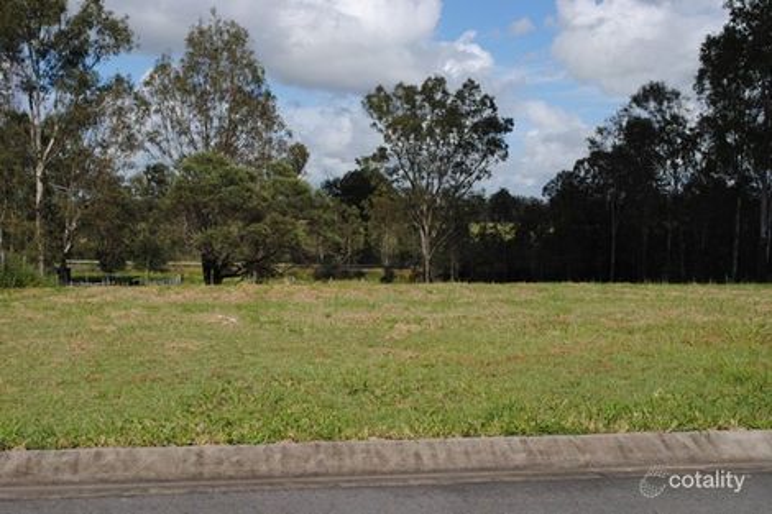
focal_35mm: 48
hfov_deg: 41.1
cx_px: 386
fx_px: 1029
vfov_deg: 28.1
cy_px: 257
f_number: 9
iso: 100
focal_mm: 32
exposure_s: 1/320
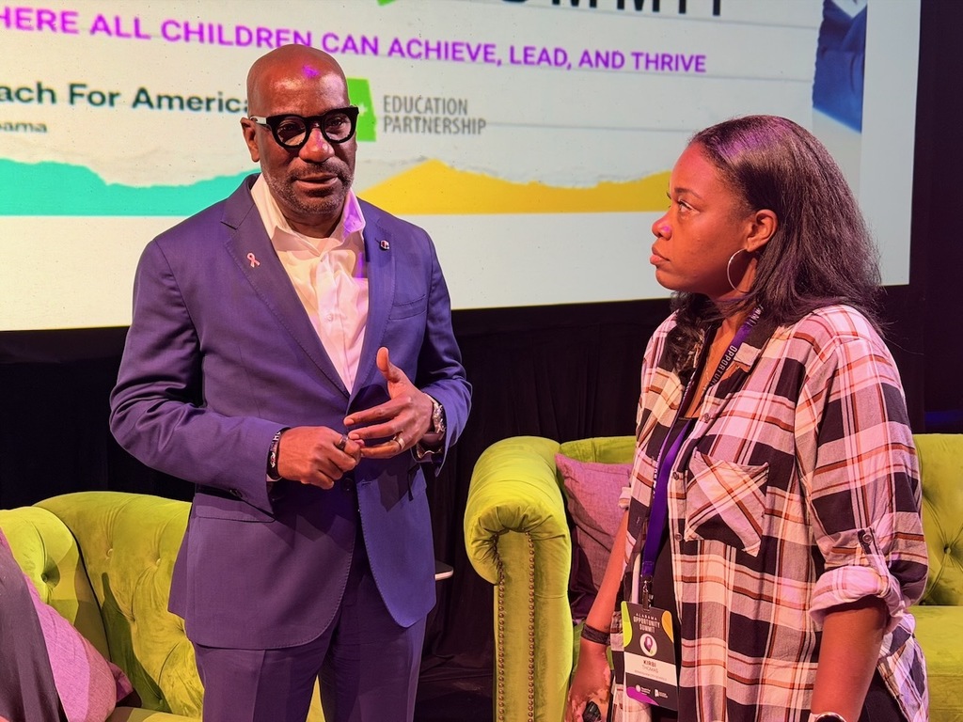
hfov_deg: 39.7
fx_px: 1335
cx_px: 482
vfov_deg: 30.3
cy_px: 361
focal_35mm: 48
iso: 200
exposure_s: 1/60
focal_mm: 6.76
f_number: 1.78
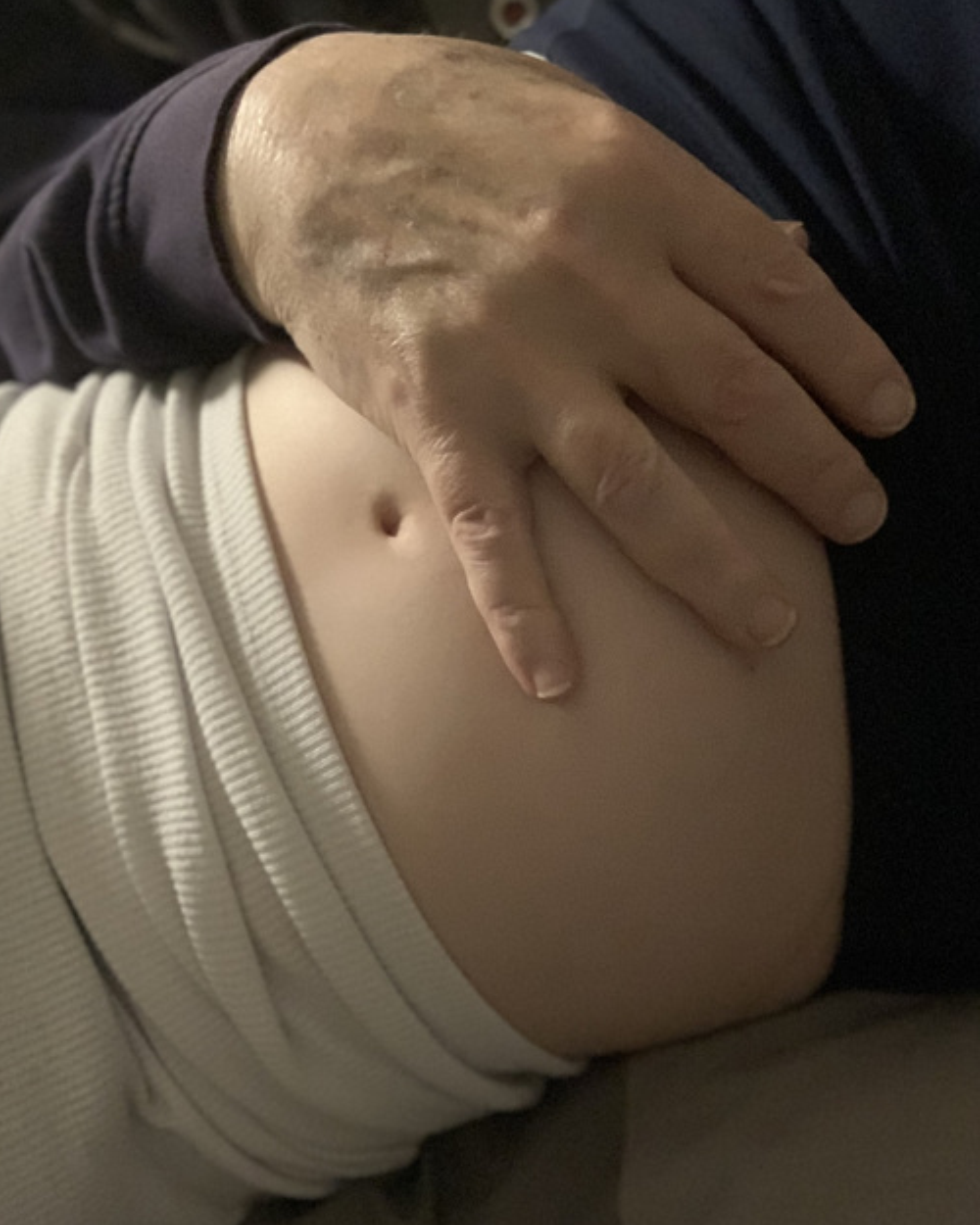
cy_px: 657
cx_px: 494
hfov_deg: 43.4
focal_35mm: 34
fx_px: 1233
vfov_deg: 52.8
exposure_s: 1/14
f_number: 2.2
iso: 800
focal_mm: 2.87
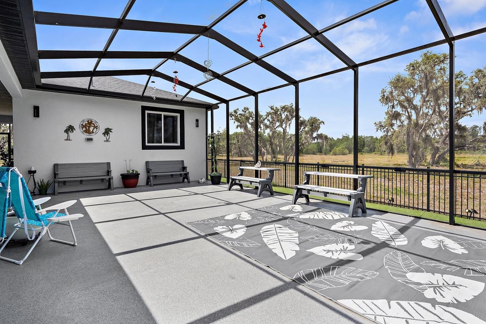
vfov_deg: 70.3
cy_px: 152
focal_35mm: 17
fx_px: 229
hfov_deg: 93.3
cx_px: 248
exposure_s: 1/640
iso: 400
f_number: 8
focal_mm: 16
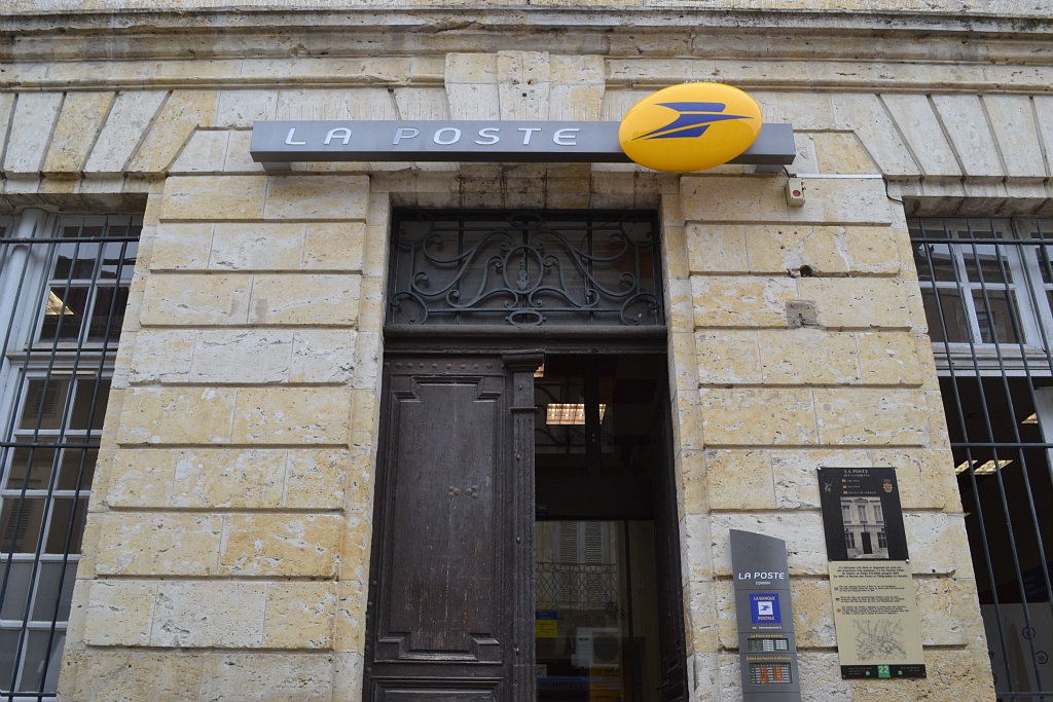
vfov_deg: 43.6
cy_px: 351
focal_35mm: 30
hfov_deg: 61.9
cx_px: 526
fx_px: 878
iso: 100
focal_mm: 20
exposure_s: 1/100
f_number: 6.3
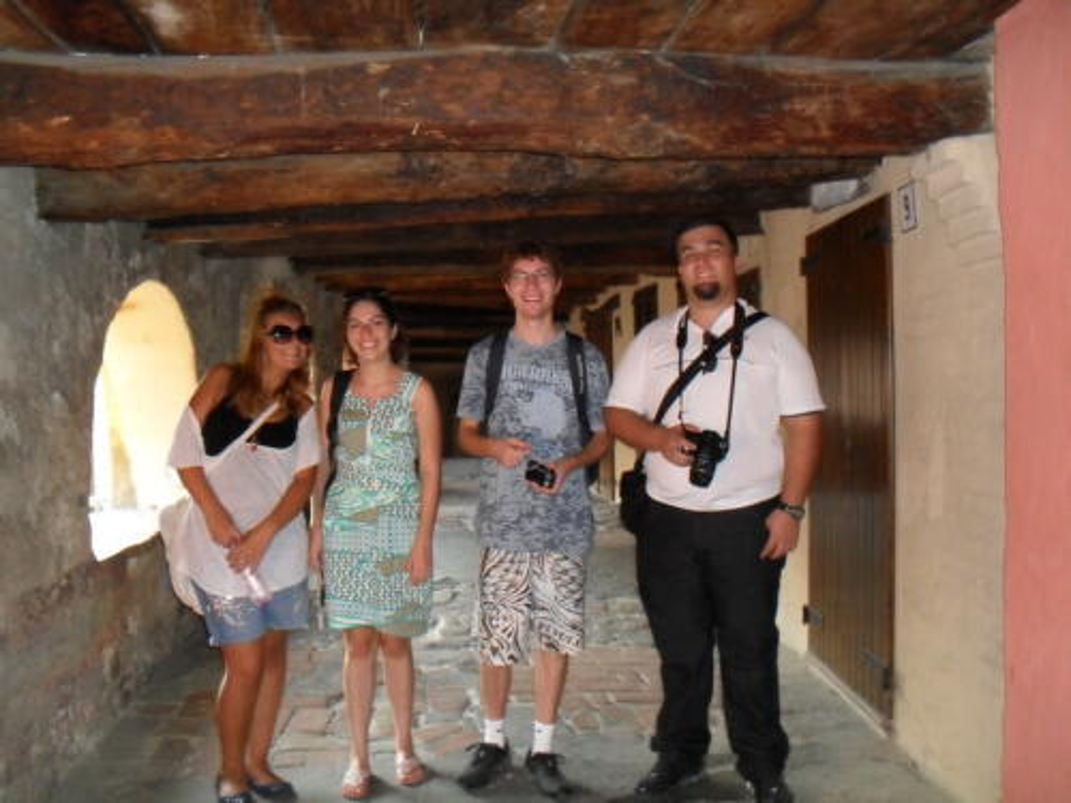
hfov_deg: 52.6
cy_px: 402
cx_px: 536
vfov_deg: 40.7
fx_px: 1083
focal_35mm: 35
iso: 240
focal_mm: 6.3
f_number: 3.2
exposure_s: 1/45
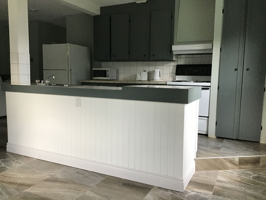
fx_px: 238
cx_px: 133
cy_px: 100
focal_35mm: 31
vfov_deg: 45.4
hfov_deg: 58.4
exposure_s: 1/30
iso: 40
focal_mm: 3.3
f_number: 2.4
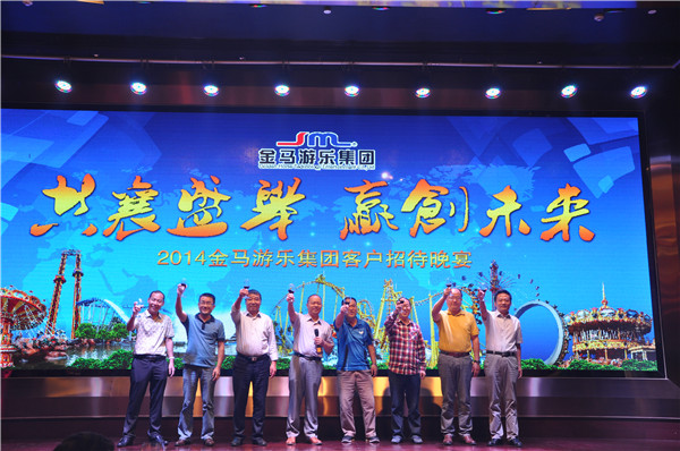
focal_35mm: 39
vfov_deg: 34.1
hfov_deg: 49.6
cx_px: 340
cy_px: 226
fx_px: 735
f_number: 5.6
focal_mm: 26
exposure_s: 1/30
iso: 360
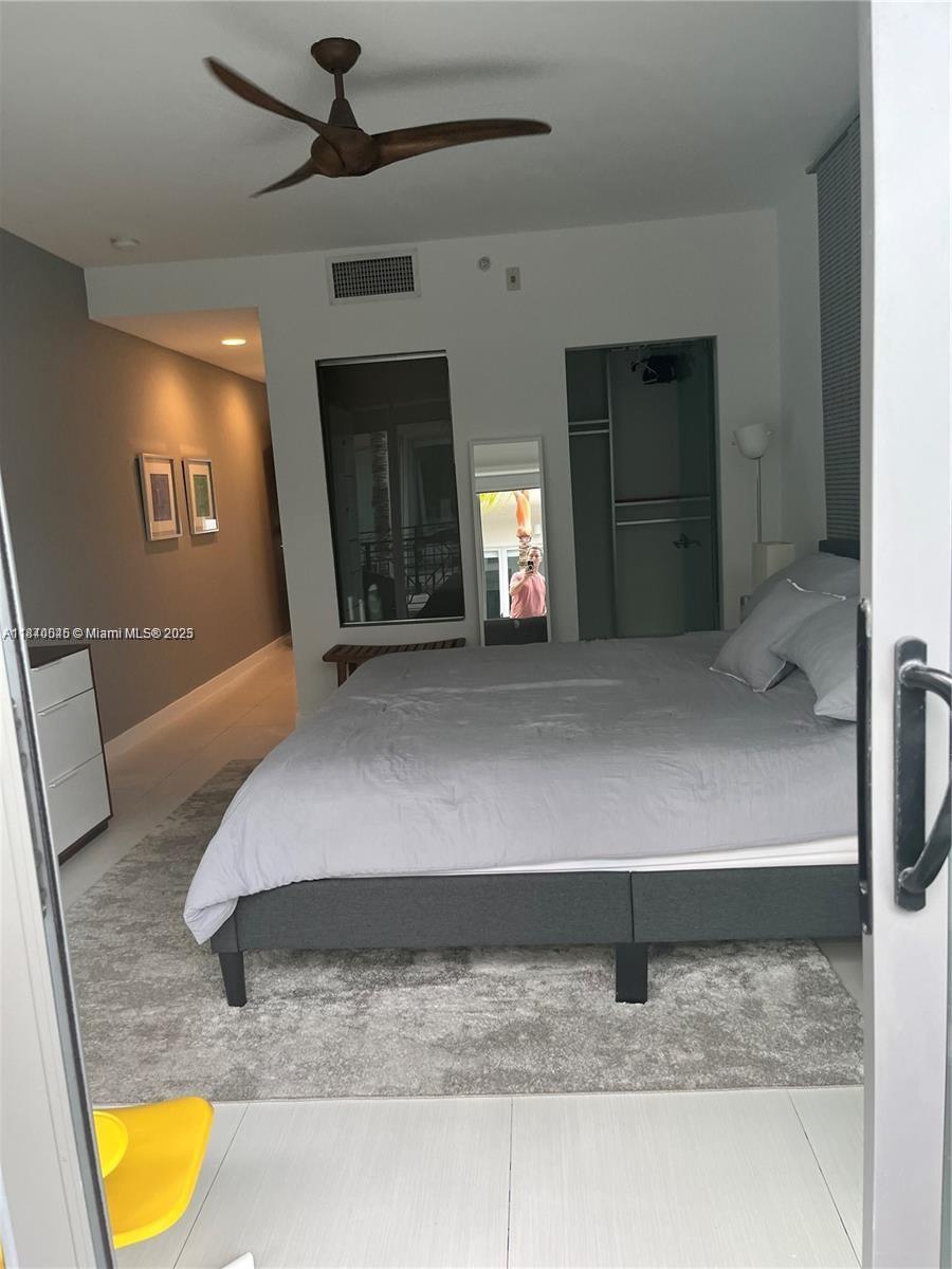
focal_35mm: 26
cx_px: 476
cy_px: 634
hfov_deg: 53.1
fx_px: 953
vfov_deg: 67.3
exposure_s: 1/121
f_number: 1.6
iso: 100
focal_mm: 5.1
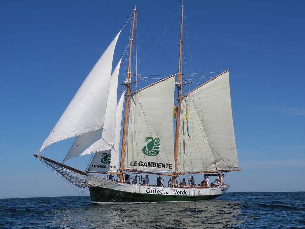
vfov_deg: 29.1
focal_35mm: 50
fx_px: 441
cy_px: 114
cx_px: 152
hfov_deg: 38.2
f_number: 6.3
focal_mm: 10.7
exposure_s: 1/1000
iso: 100
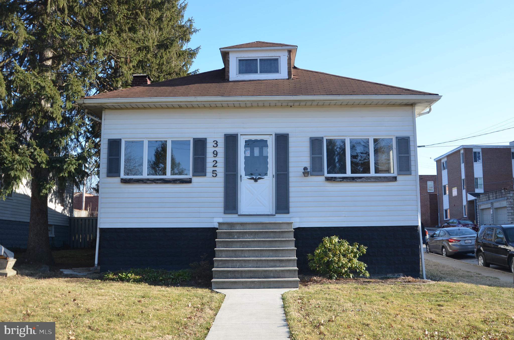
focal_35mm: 36
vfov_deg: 36.7
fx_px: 513
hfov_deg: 53.2
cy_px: 170
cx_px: 257
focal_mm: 24
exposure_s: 1/200
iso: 200
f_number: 7.1
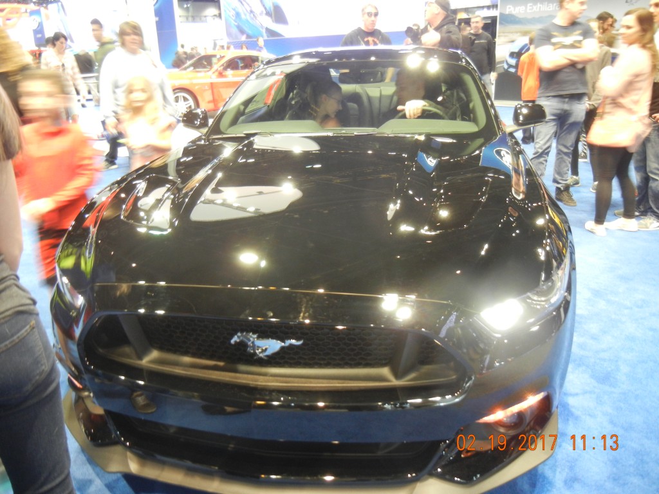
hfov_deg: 60.0
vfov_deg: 46.8
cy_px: 247
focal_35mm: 30
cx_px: 330
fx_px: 571
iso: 400
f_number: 3.5
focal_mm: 5.4
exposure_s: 1/7.8
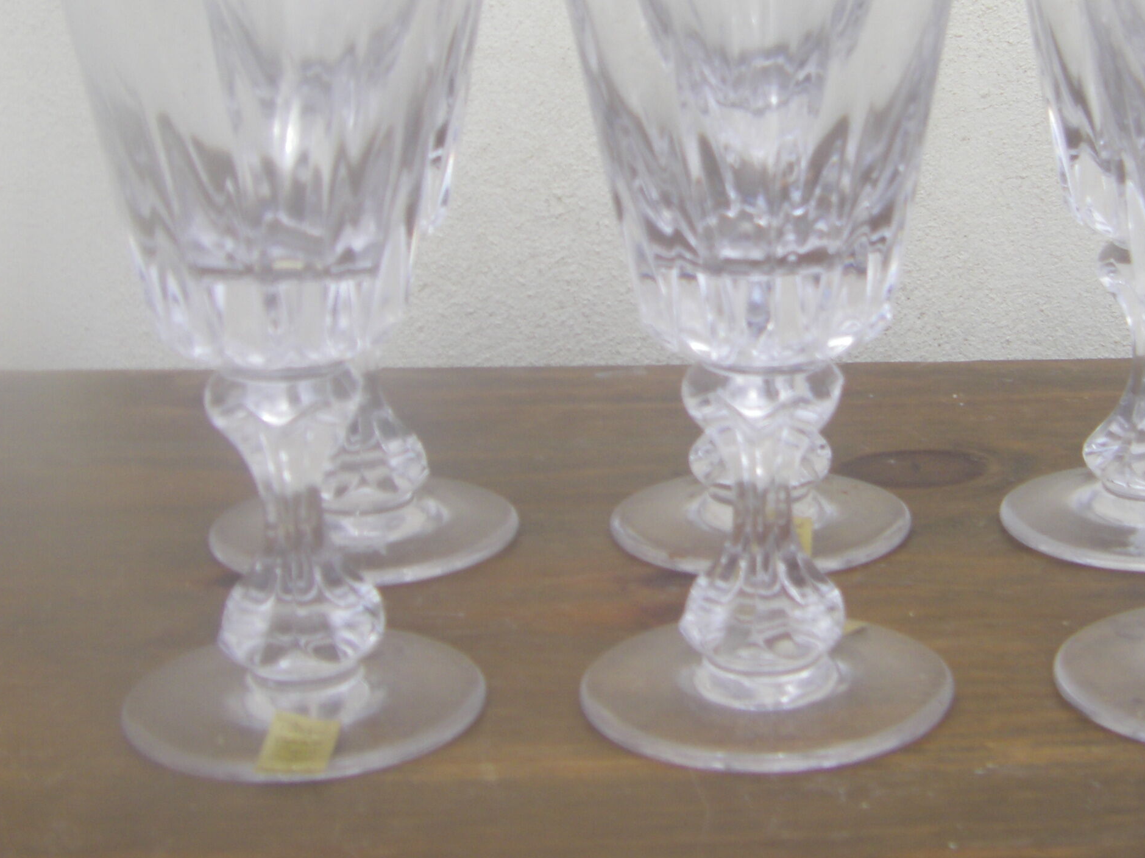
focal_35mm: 66
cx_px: 831
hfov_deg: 29.0
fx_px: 2183
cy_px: 224
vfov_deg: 22.1
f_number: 7
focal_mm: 6.3
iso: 64
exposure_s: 1/100
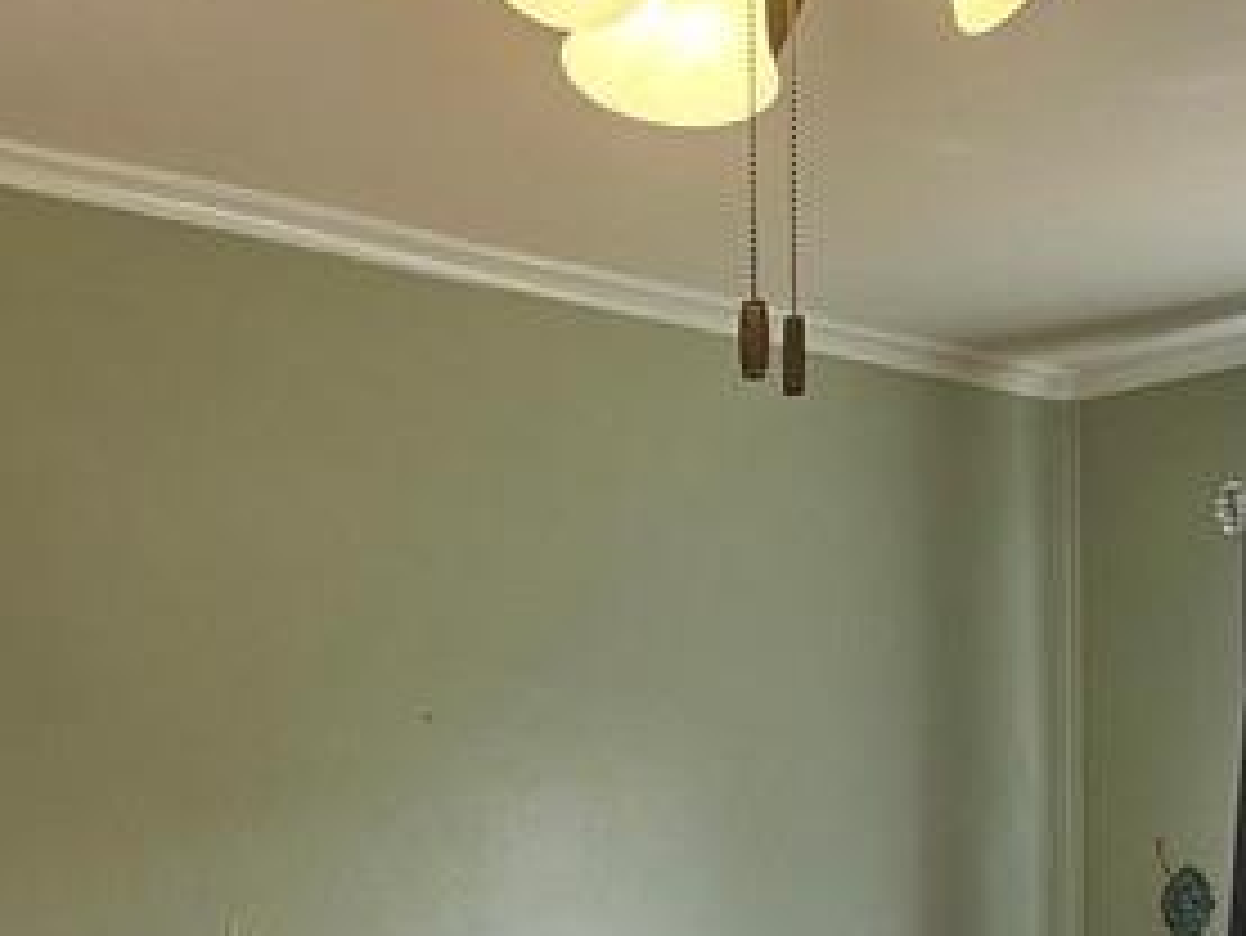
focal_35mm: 85
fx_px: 3061
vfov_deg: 15.7
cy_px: 1480
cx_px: 288
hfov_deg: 22.8
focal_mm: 6.3
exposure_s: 1/120
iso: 64
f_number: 1.7
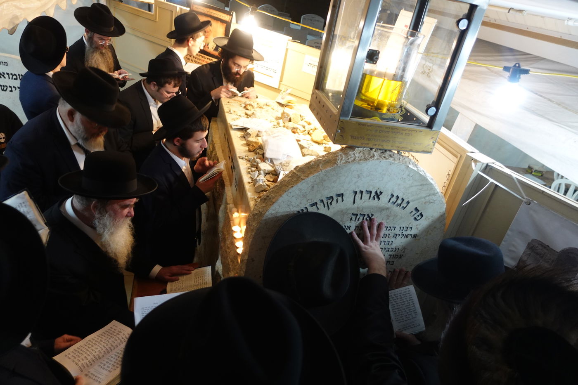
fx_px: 385
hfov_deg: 73.8
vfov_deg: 53.1
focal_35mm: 24
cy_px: 192
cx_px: 289
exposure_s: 1/80
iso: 500
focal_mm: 9.4
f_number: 1.8
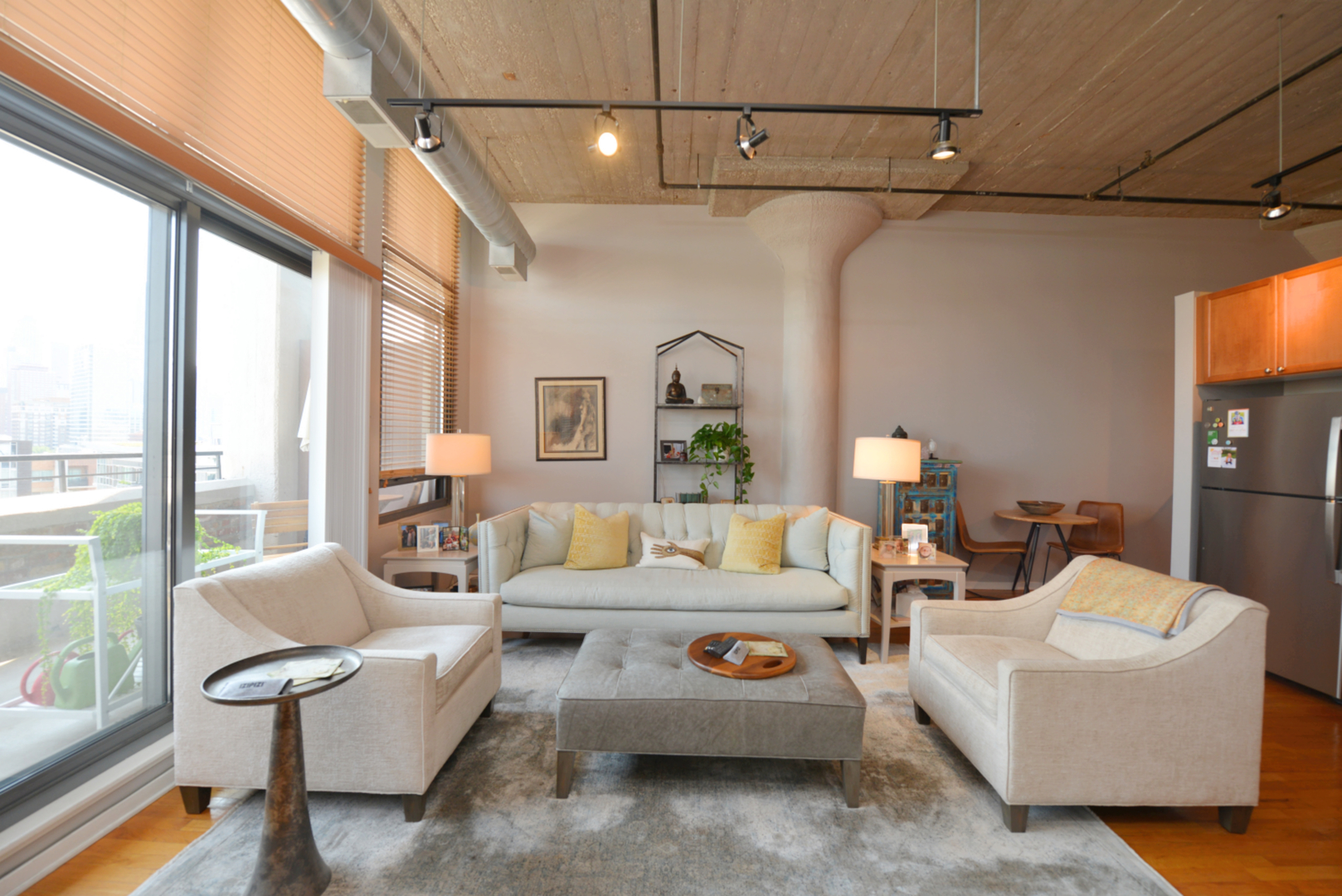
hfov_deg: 104.2
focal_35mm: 14
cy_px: 448
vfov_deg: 81.3
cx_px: 671
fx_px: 522
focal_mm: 14
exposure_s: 1/80
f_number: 4.5
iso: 200
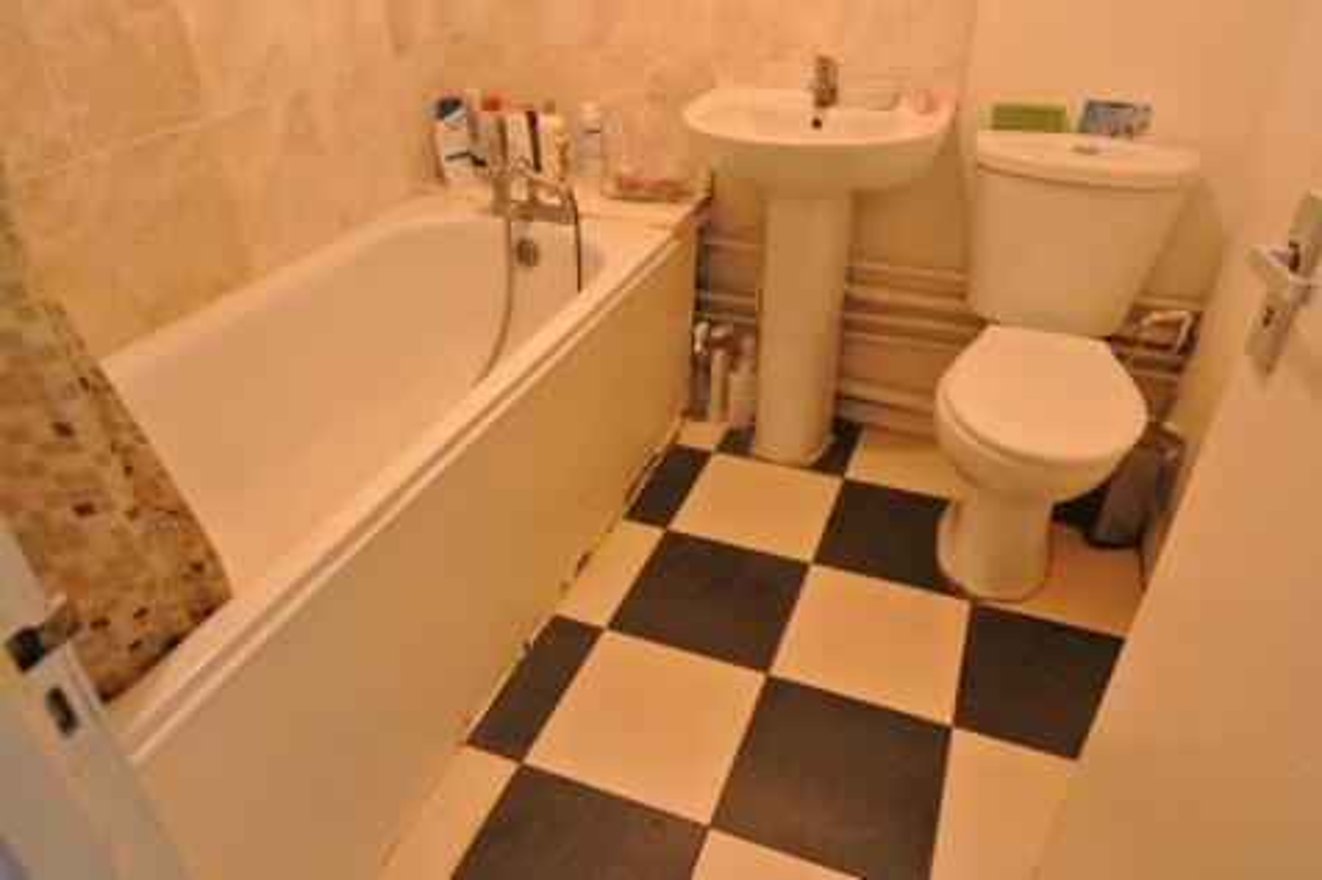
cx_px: 661
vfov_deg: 55.1
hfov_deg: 76.1
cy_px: 440
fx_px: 844
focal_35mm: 23
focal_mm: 8.8
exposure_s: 1/10
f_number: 4.2
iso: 800
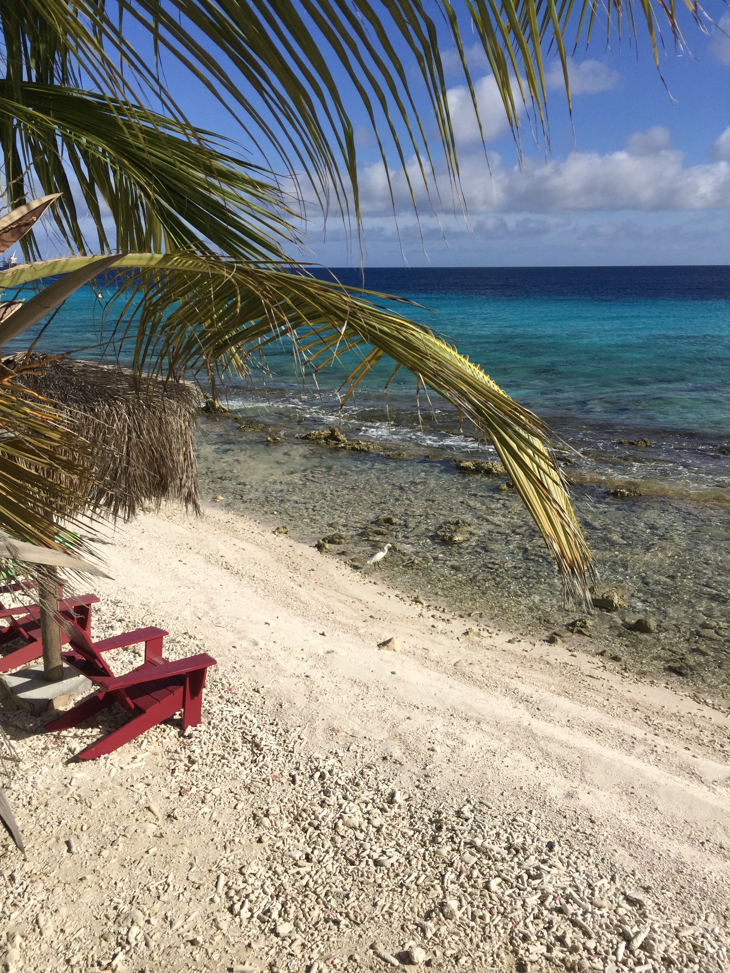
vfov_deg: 61.7
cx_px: 365
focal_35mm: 29
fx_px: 815
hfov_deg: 48.2
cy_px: 486
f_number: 2.2
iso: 32
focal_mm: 4.15
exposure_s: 1/4950
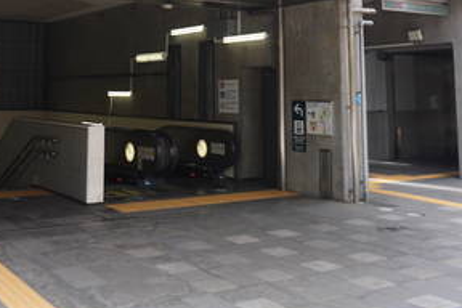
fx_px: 642
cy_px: -2
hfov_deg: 39.4
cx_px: 175
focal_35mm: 50
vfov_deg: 25.6
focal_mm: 16
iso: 100
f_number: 5
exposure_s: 1/160
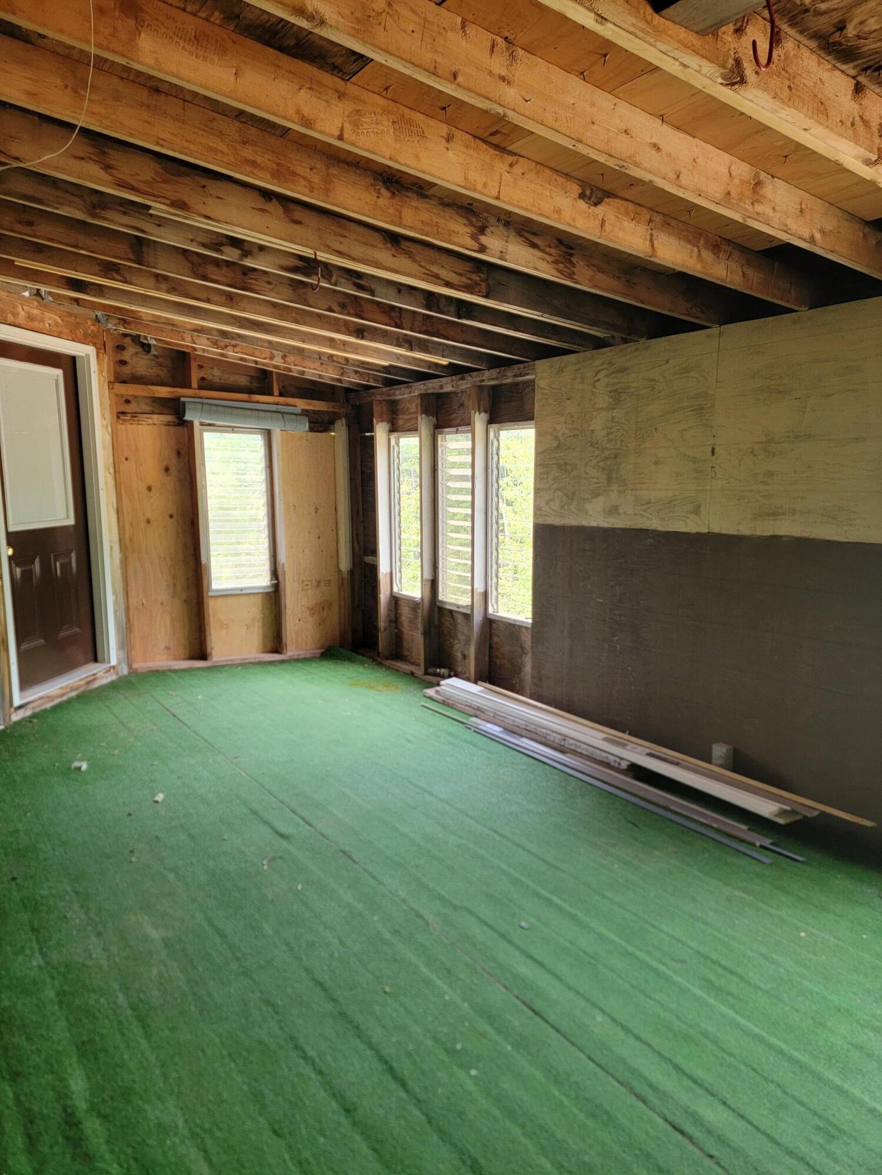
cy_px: 588
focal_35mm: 24
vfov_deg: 71.6
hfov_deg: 56.8
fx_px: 815
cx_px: 441
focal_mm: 6.7
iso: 200
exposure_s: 1/120
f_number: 1.8
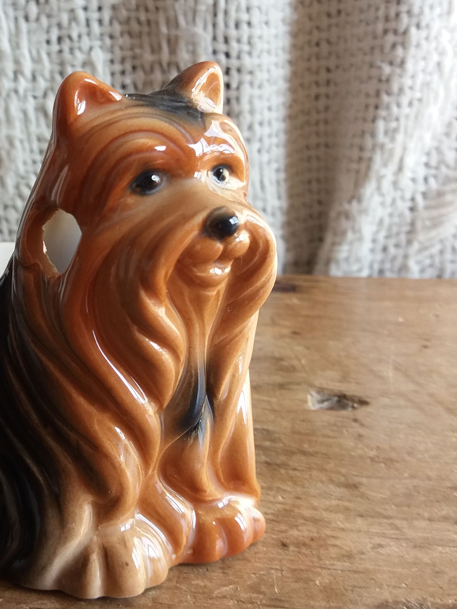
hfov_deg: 25.5
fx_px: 968
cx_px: 23
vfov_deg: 34.9
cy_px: 265
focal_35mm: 55
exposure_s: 1/100
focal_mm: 3.7
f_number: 1.9
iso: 64
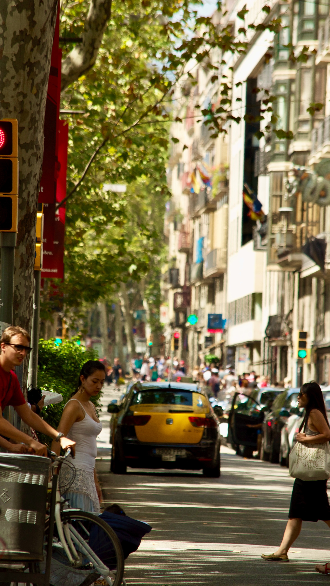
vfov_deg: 6.2
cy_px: 293
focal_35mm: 346
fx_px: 5383
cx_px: 152
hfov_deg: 3.5
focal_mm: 220
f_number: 8
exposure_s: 1/250
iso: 200
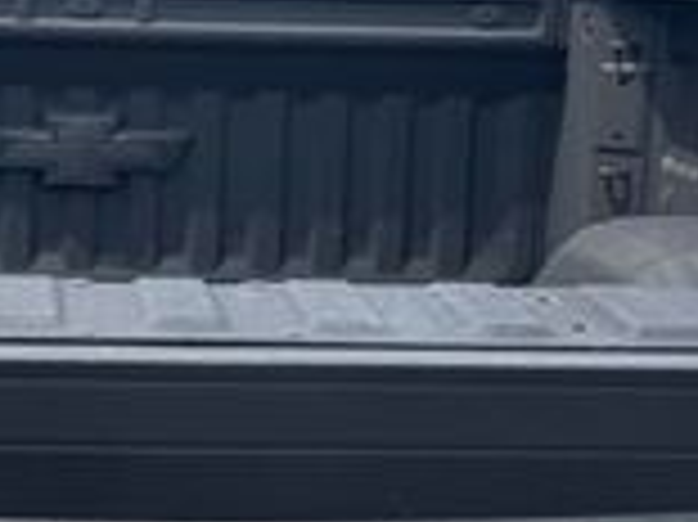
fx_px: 1995
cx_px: 167
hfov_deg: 19.7
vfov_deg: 14.9
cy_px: 374
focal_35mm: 99
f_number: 1.78
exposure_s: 1/2041
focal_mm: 6.76
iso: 80
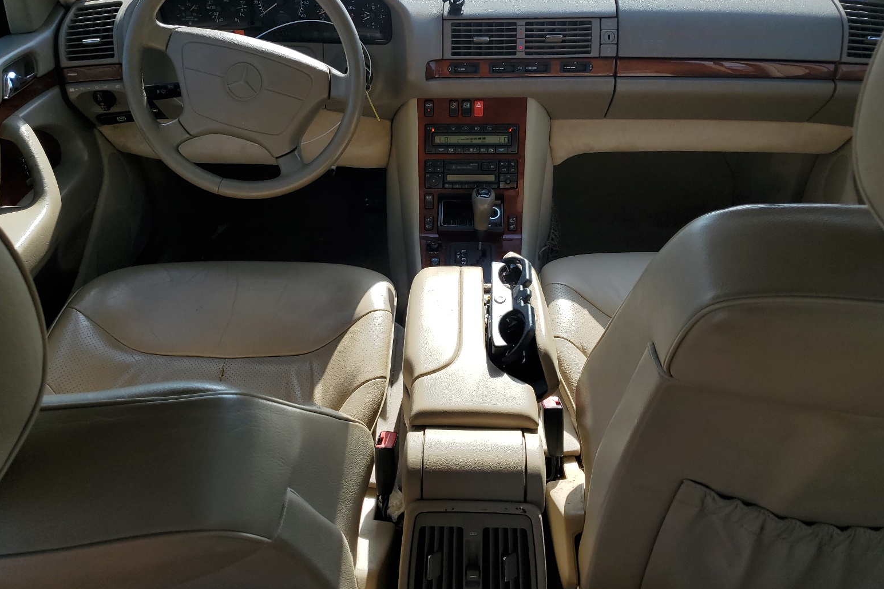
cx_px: 438
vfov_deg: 46.3
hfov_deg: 65.5
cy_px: 259
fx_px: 688
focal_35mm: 28
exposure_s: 1/1250
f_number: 1.5
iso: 50
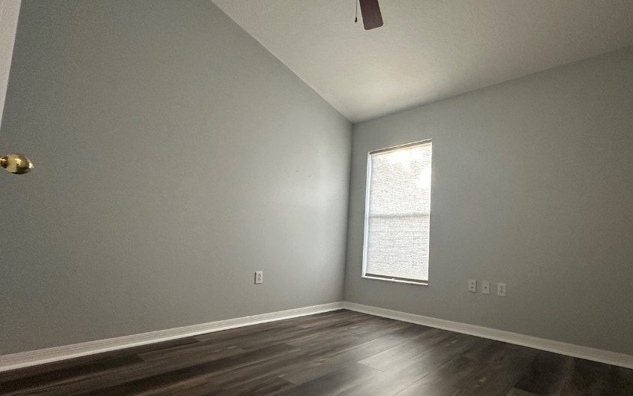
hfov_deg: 90.0
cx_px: 378
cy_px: 218
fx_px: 311
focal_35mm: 18
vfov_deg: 64.9
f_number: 2.2
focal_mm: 2.22
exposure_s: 1/60
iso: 400
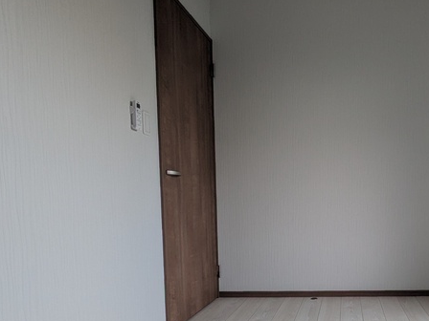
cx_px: 349
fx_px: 372
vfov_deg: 45.7
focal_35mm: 30
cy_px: 227
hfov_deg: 55.3
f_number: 2.2
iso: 49
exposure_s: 1/273
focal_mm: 1.83
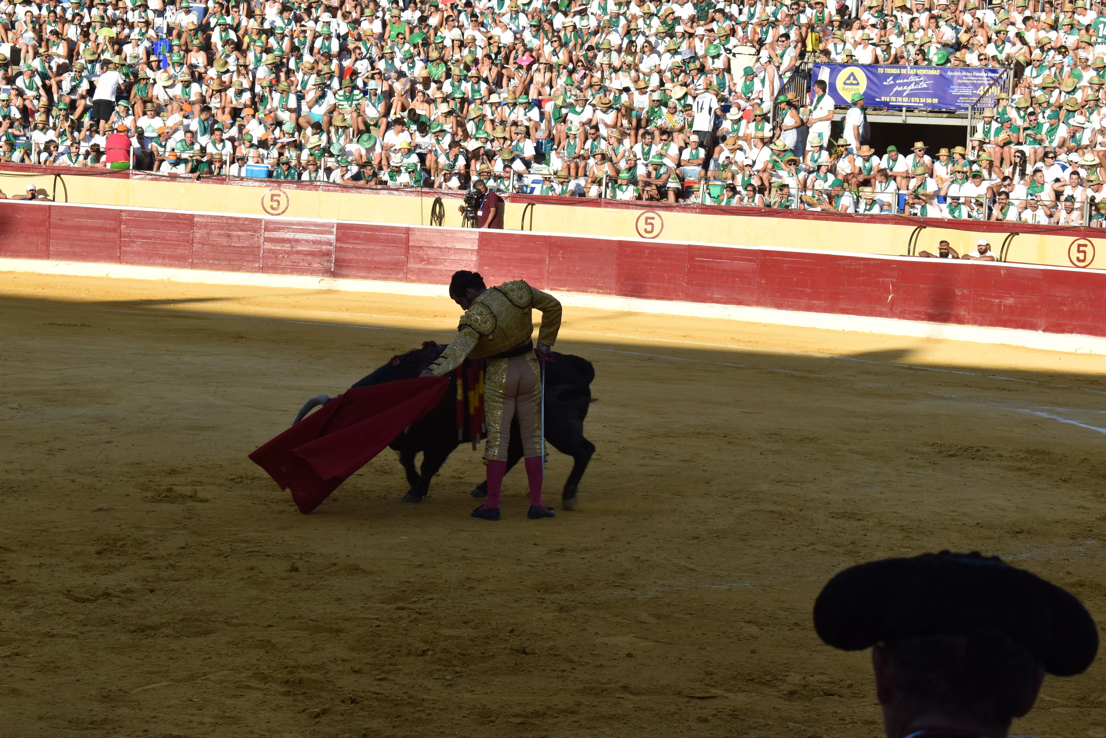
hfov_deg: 24.6
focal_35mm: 82
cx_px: 553
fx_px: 2534
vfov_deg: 16.6
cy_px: 369
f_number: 10
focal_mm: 55
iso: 400
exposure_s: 1/400
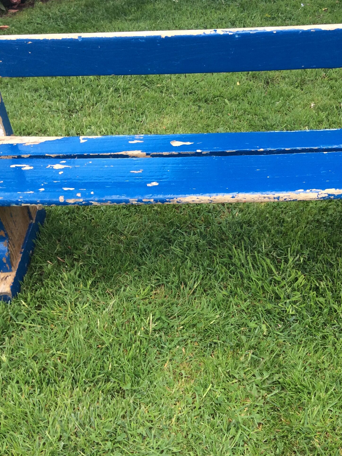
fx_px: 566
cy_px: 228
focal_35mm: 43
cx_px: 197
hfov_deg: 33.5
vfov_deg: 43.8
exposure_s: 1/145
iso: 32
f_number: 2.4
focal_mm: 3.3
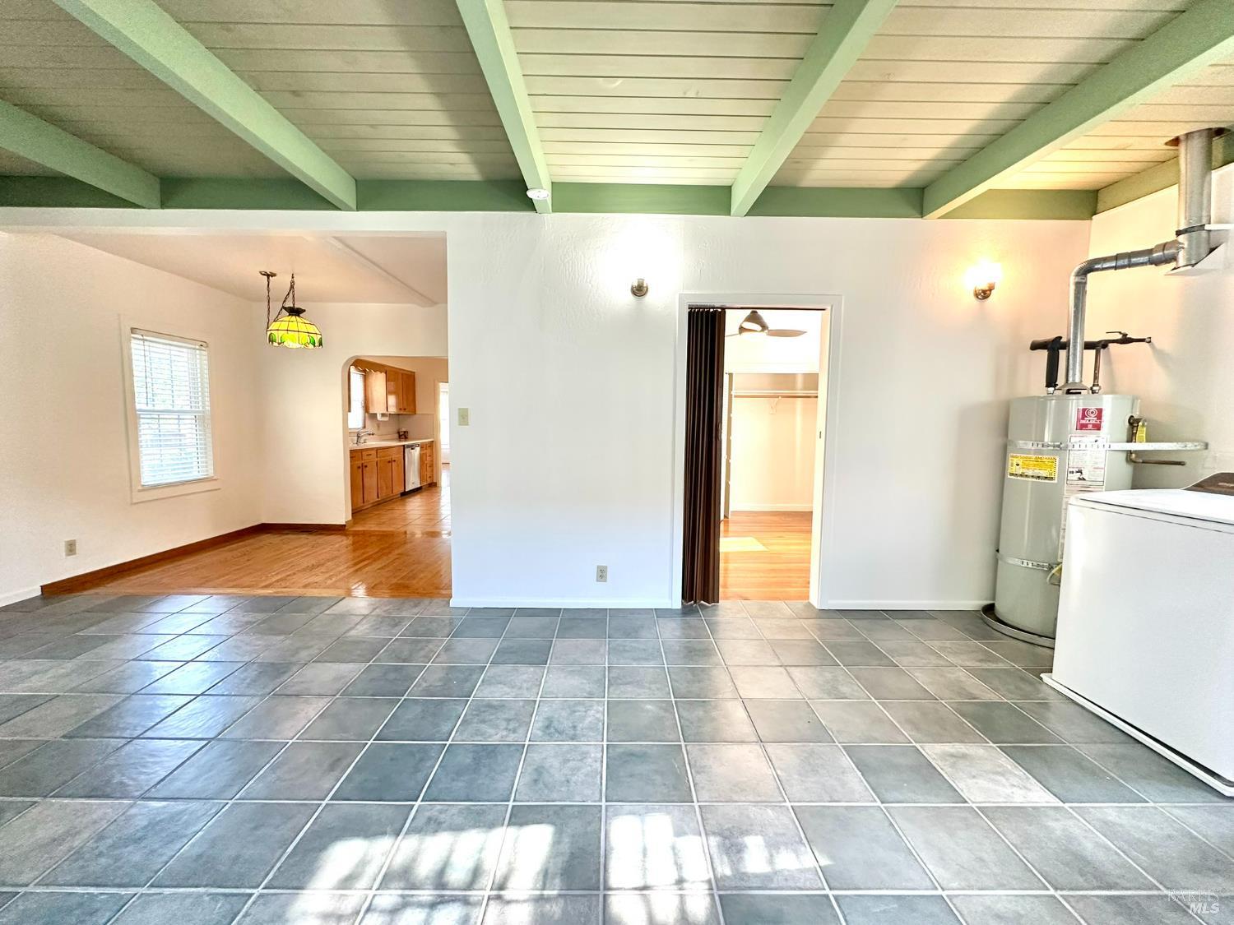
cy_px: 462
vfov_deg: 85.7
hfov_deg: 102.1
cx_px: 617
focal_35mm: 14
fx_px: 499
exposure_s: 1/60
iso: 200
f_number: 2.2
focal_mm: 2.22
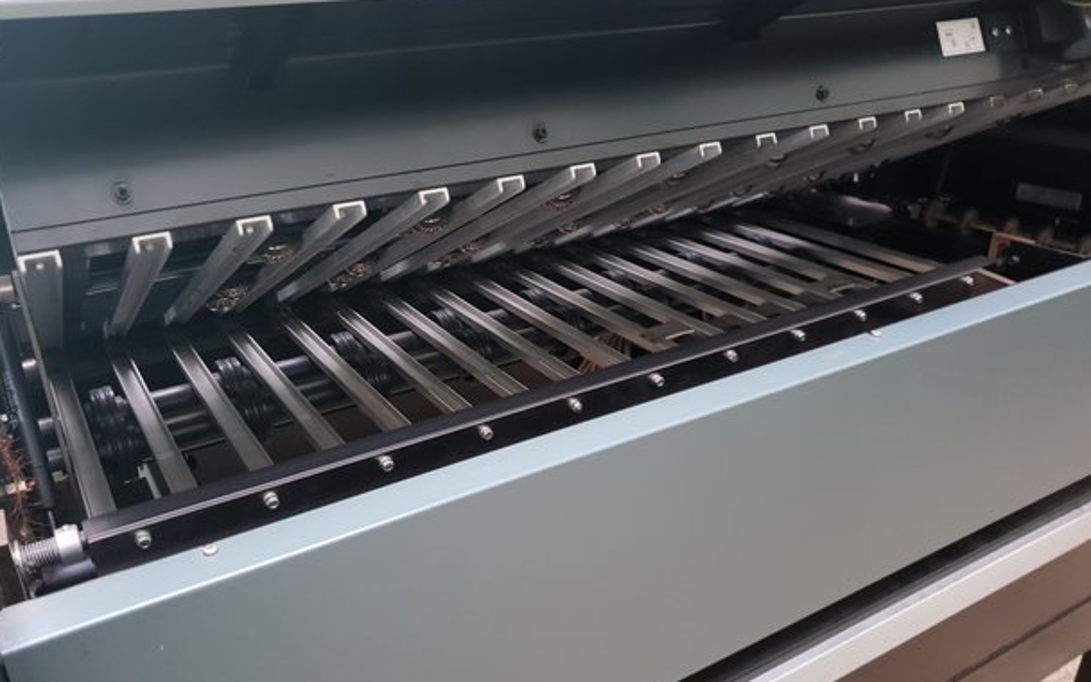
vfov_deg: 43.1
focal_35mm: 29
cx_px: 522
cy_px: 379
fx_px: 862
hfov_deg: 64.6
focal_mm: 4.3
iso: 250
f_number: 1.5
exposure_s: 1/14
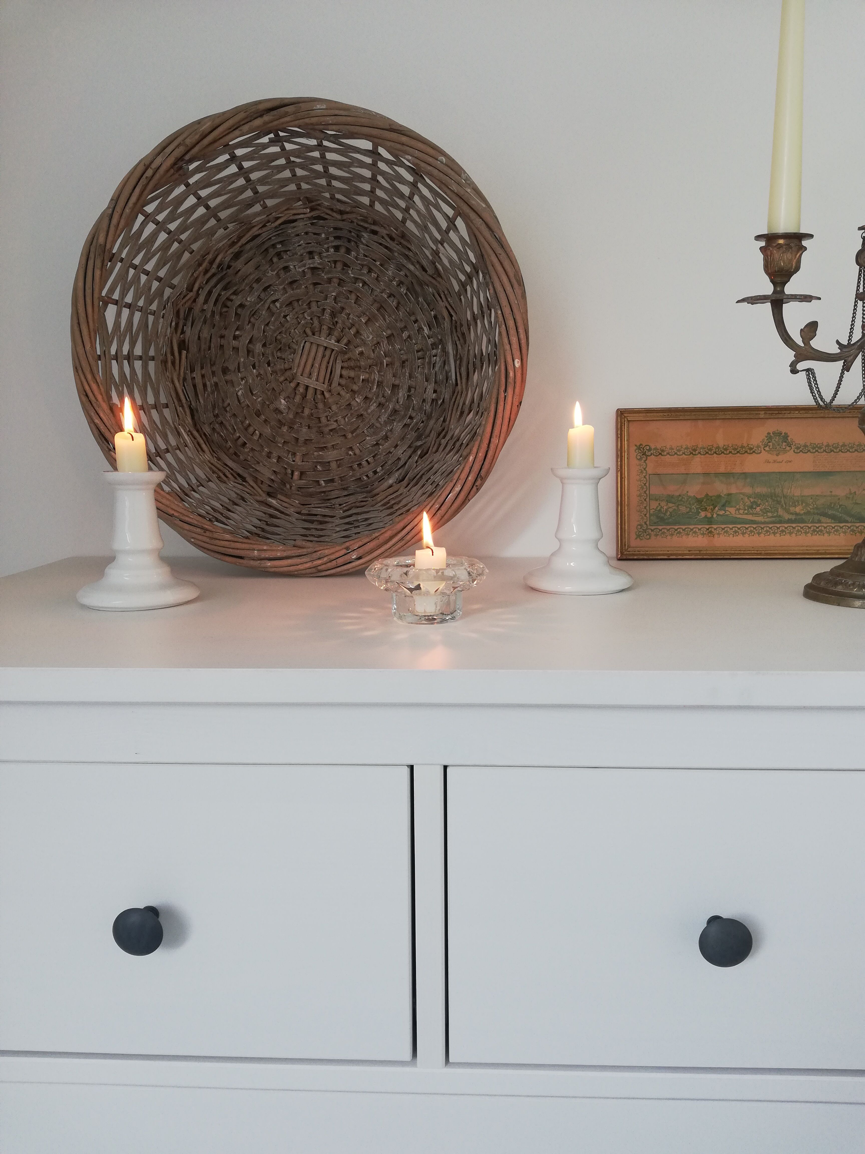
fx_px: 866
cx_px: 432
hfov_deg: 53.1
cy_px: 577
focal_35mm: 26
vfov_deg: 67.3
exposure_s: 1/50
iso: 80
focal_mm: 3.81
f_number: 2.2
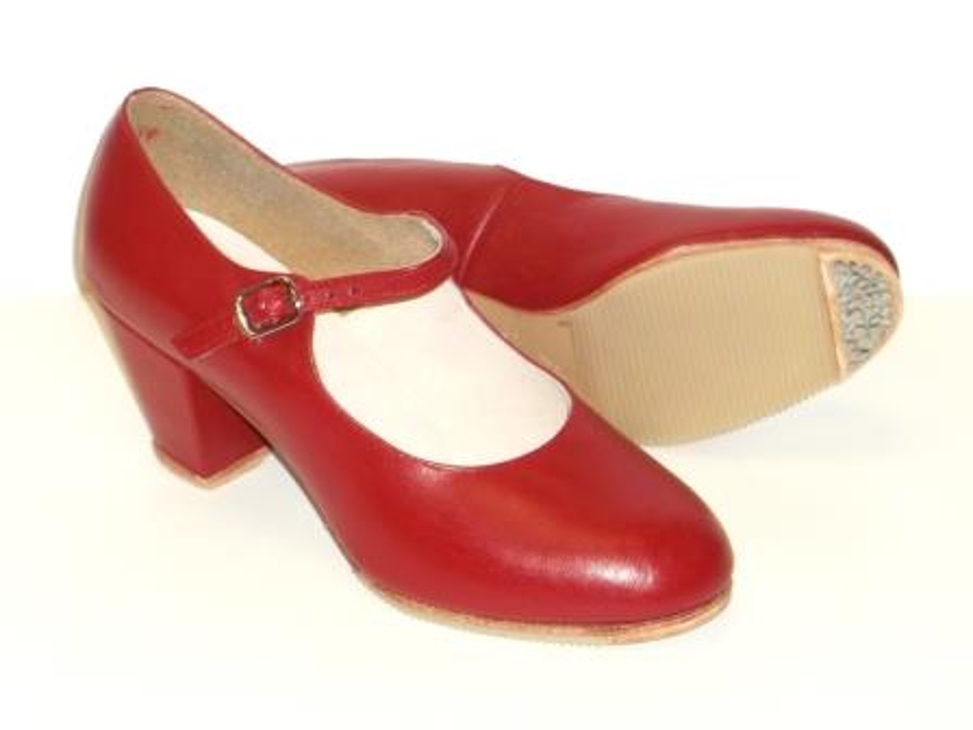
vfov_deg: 12.7
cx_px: 486
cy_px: 365
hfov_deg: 16.8
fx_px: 3289
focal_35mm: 117
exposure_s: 1/60
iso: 64
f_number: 5.1
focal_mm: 21
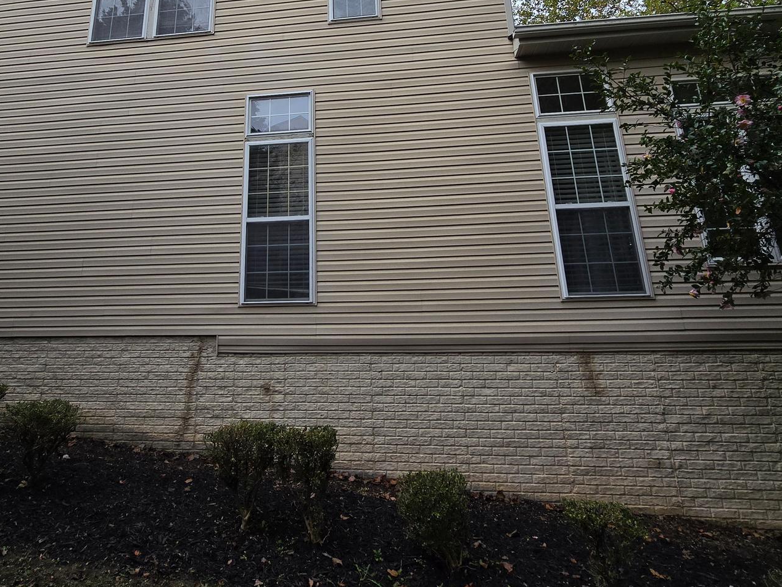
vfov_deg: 61.2
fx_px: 474
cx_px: 313
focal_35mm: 21
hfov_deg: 78.1
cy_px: 175
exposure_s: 1/532
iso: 50
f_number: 2.2
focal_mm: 2.2
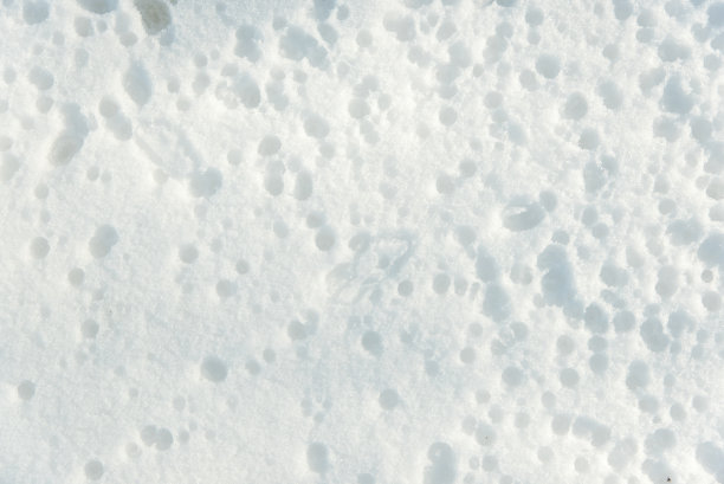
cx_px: 362
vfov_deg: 20.6
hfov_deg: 30.5
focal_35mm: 66
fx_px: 1328
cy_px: 242
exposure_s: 1/400
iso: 100
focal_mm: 66
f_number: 5.6
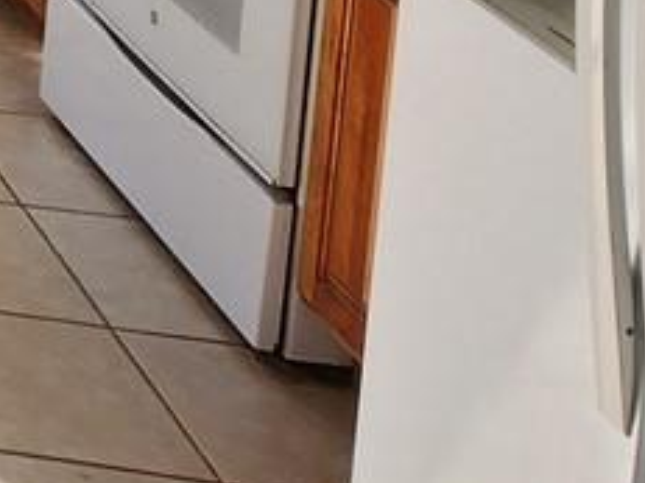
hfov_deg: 12.7
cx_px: -1122
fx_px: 1676
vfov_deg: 13.1
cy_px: -617
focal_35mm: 90
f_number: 2.2
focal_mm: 2.2
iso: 64
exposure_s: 1/120
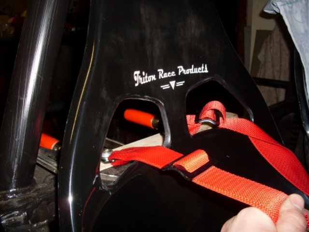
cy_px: 116
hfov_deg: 49.0
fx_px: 339
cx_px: 154
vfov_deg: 37.7
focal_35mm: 38
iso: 100
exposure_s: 1/45
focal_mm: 6.3
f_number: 2.8
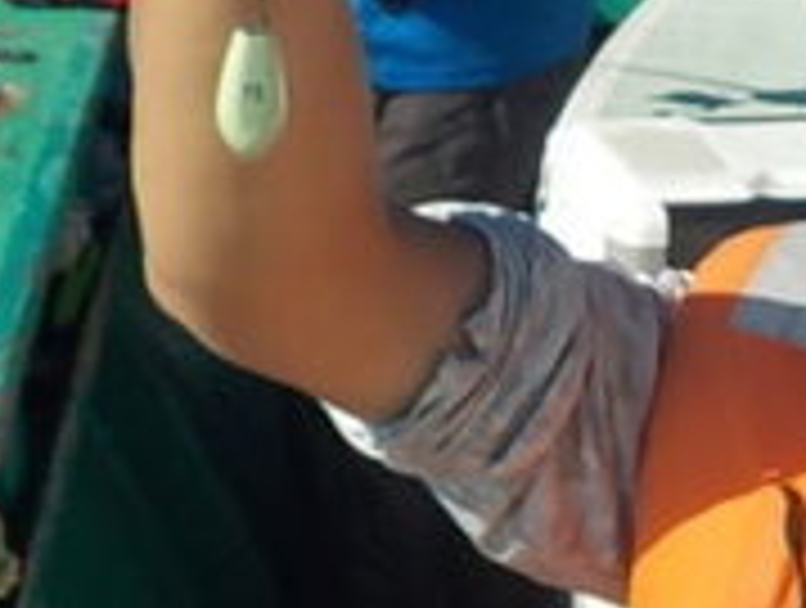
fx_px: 2496
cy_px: 396
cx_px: 905
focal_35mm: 107
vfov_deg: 13.9
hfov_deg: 17.7
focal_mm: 4.1
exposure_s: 1/500
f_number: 6.6
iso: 125
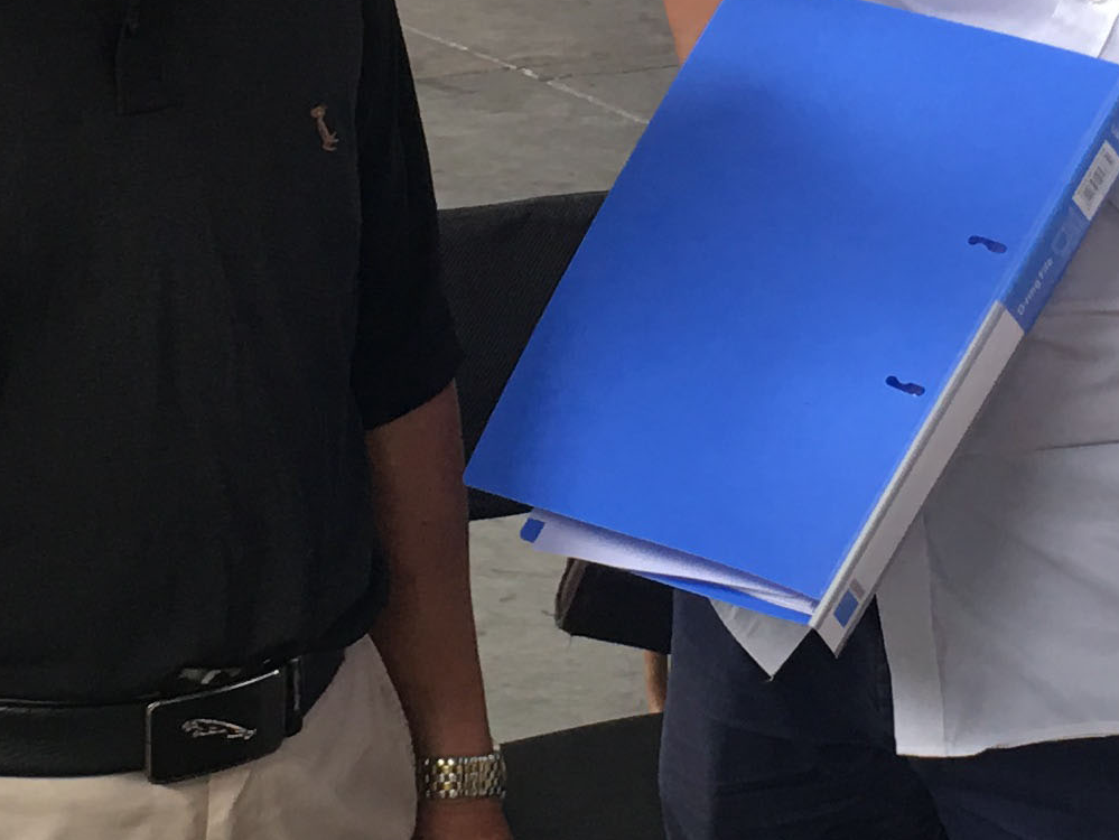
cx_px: 705
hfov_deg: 16.8
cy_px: 207
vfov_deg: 12.6
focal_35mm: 117
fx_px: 3784
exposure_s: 1/33
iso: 25
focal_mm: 4.15
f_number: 2.2
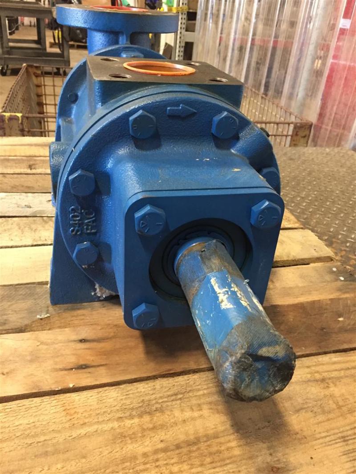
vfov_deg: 61.6
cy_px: 237
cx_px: 178
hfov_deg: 48.2
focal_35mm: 29
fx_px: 397
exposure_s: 1/15
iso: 250
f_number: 2.2
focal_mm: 4.15
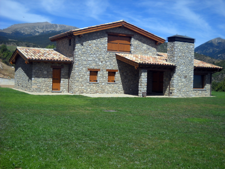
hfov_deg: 39.7
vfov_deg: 30.3
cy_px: 84
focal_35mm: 48
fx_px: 312
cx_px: 112
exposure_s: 1/309
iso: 64
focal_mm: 7.88
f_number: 5.8
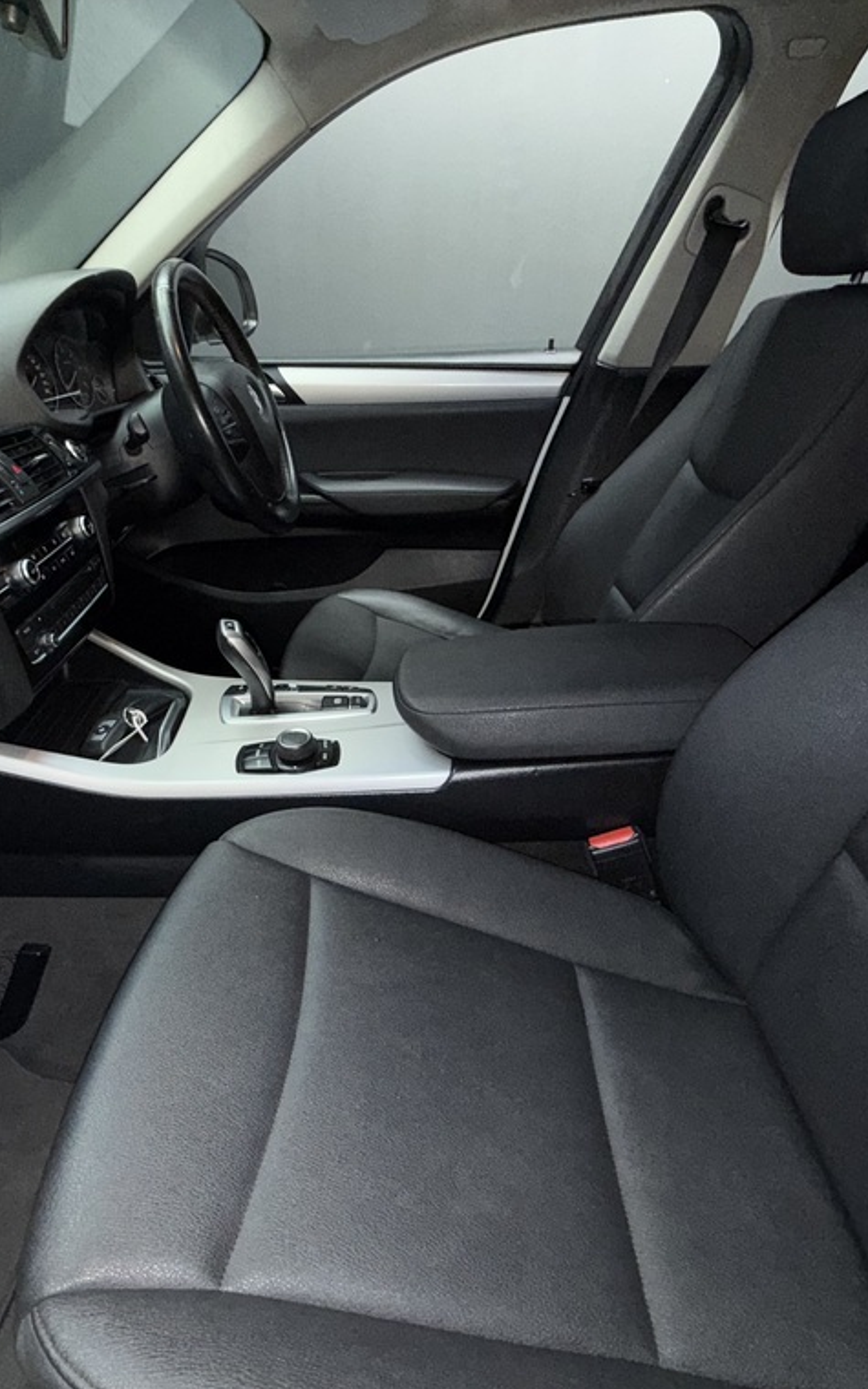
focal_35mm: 20
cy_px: 698
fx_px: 757
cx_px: 322
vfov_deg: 85.1
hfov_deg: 58.8
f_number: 2.2
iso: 125
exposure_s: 1/50
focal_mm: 2.22
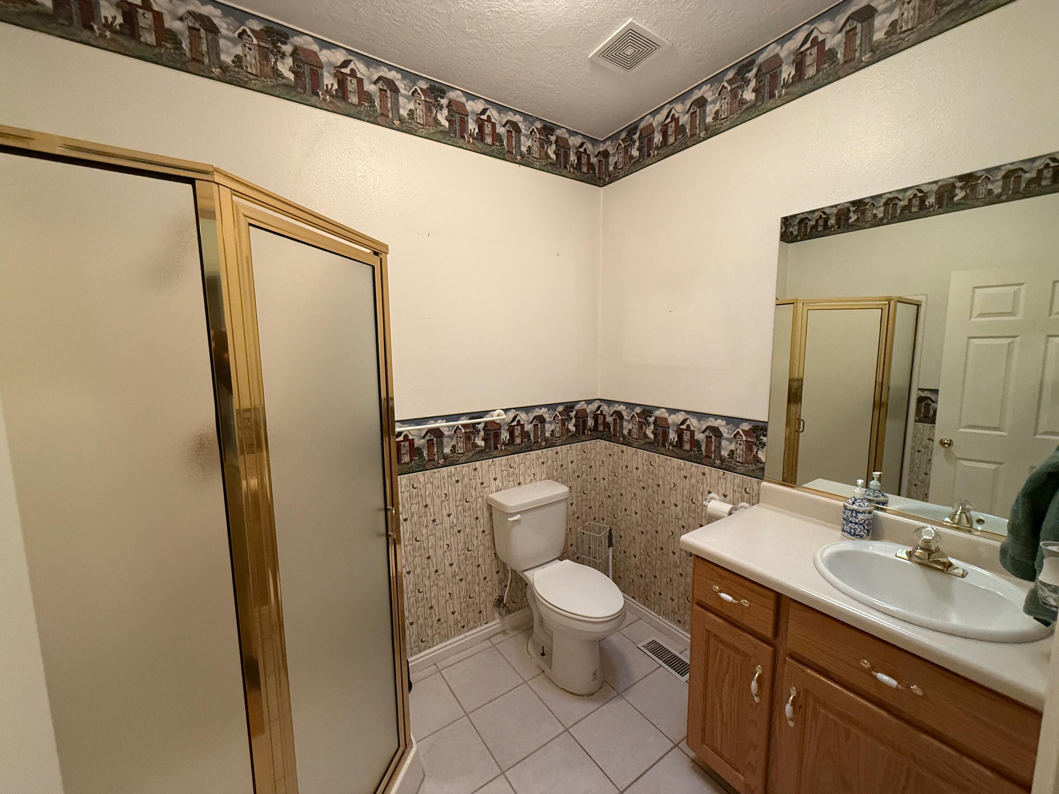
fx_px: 428
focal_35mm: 14
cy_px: 397
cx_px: 530
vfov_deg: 85.7
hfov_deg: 102.1
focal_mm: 2.22
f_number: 2.2
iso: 320
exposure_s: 1/60
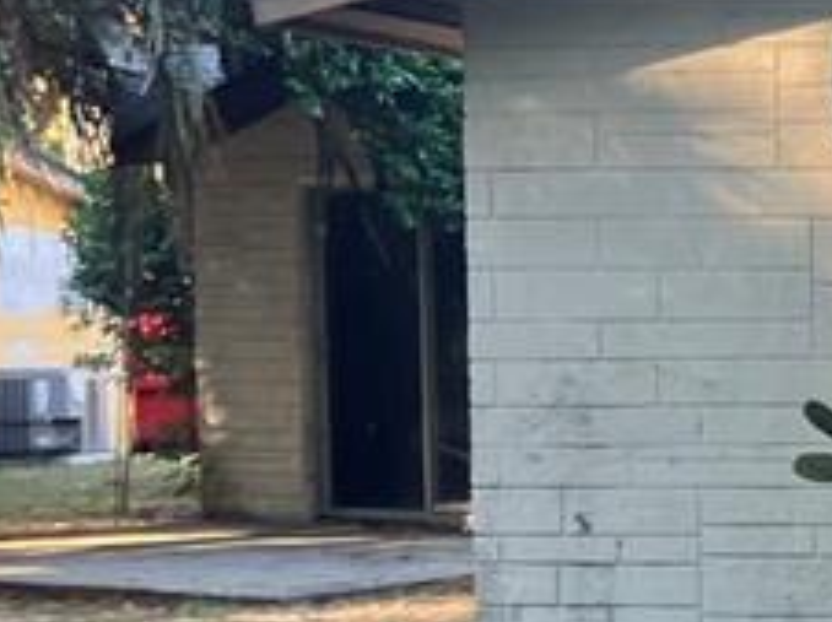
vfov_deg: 11.6
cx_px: 1439
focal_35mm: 127
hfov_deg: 14.0
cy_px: 482
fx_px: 3049
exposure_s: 1/121
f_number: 1.8
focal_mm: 3.99
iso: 40
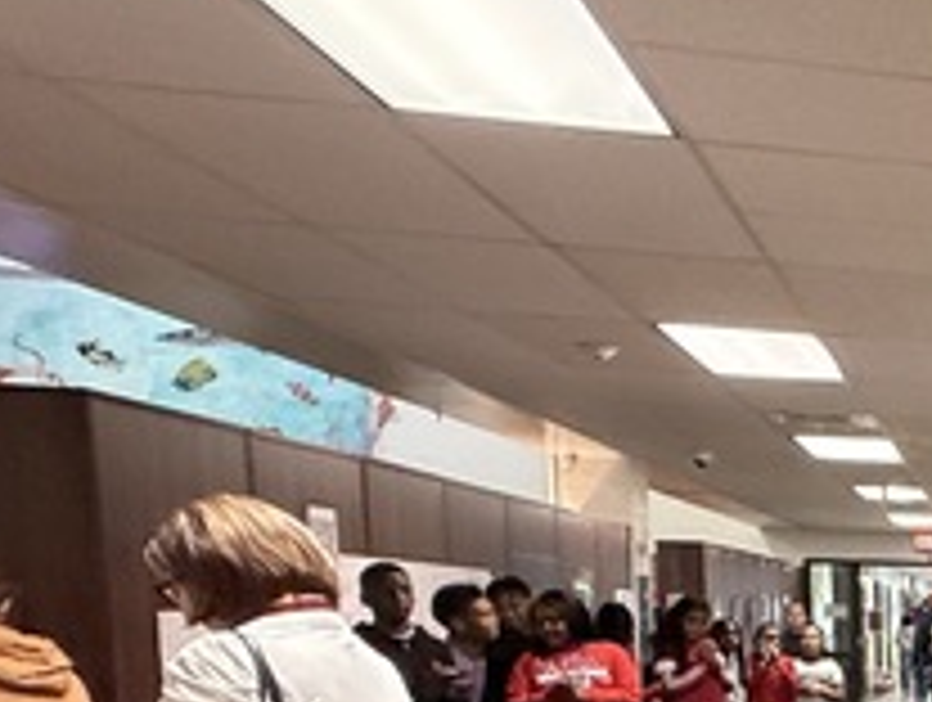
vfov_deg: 25.1
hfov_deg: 24.8
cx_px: 1486
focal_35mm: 54
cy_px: 778
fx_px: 1456
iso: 500
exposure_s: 1/60
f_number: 2.2
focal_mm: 2.22
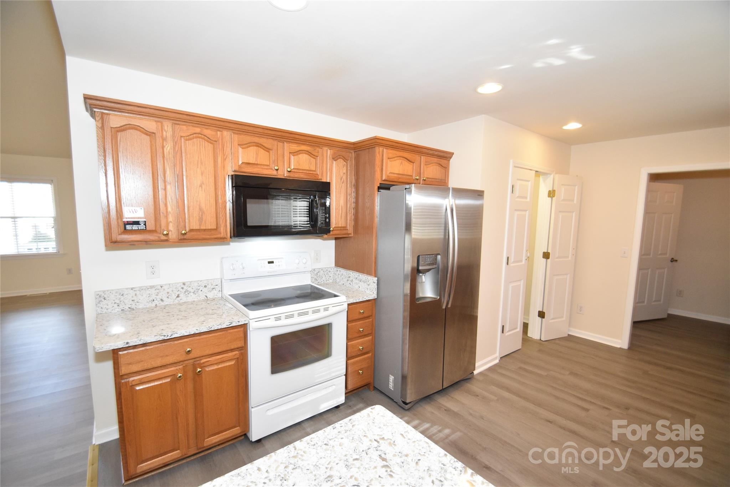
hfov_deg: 100.4
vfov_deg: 77.3
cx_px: 365
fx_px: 304
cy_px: 244
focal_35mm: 15
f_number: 3.5
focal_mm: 10
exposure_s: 1/60
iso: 1400
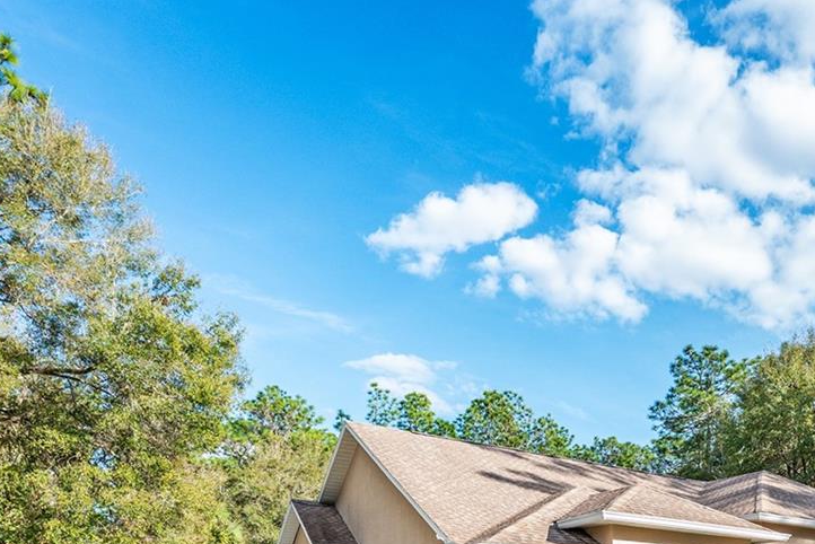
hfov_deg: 55.3
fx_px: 702
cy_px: 582
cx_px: 672
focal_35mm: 31
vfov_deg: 36.6
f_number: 7.1
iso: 500
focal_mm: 14
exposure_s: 1/500
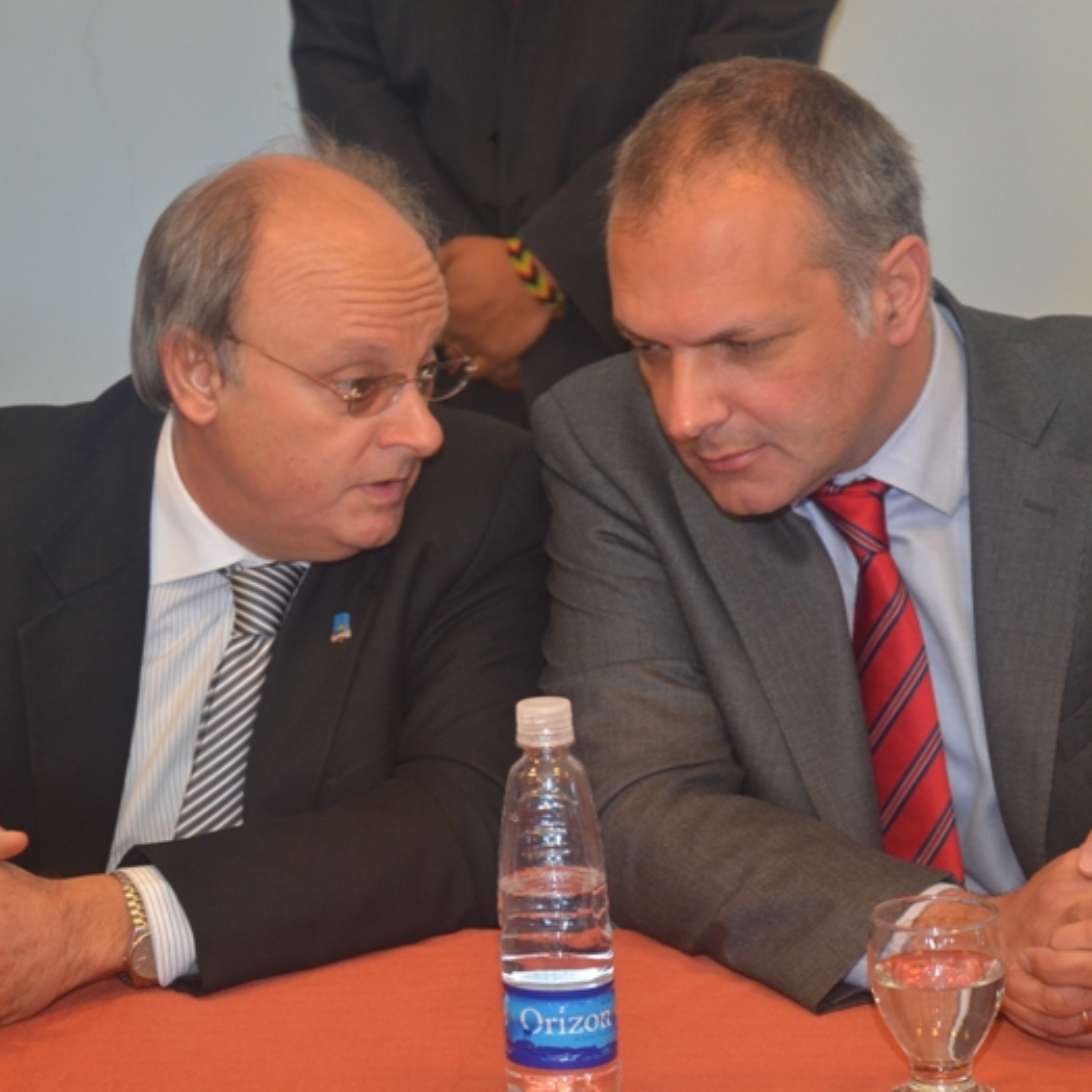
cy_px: 547
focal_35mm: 128
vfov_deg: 13.6
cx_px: 597
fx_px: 4568
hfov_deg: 13.6
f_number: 5.3
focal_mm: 66
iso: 800
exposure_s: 1/60
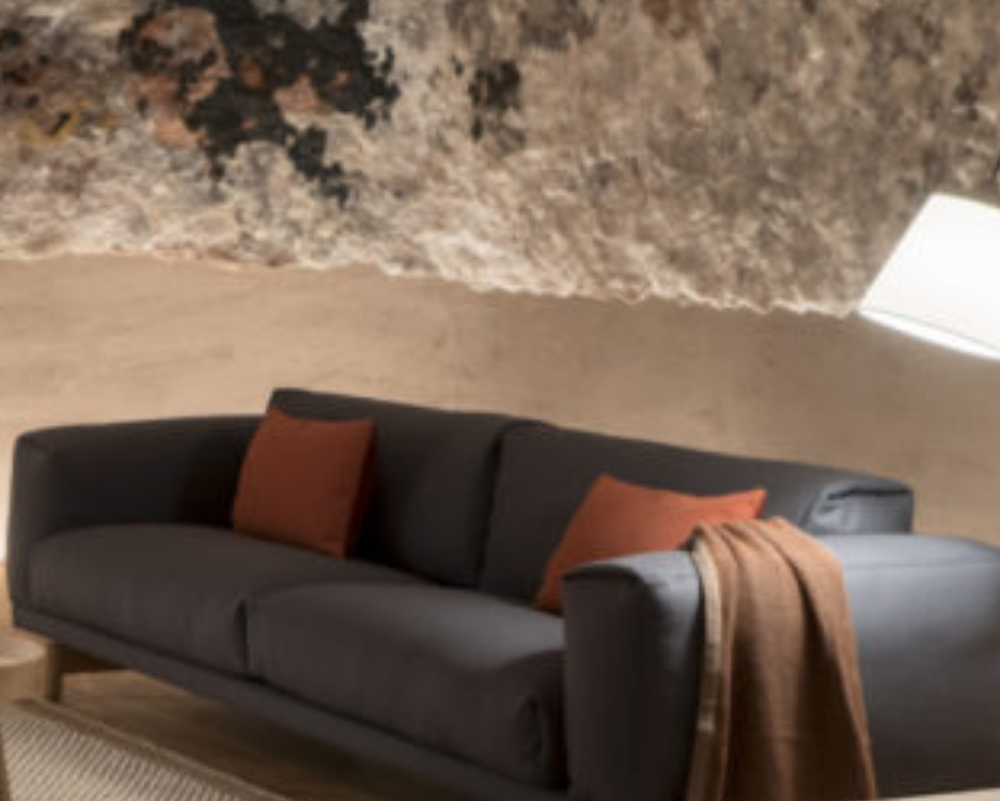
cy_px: 433
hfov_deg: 19.4
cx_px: -83
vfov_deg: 16.2
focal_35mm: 95
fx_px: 2813
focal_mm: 39
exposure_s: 1/10
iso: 800
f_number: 10
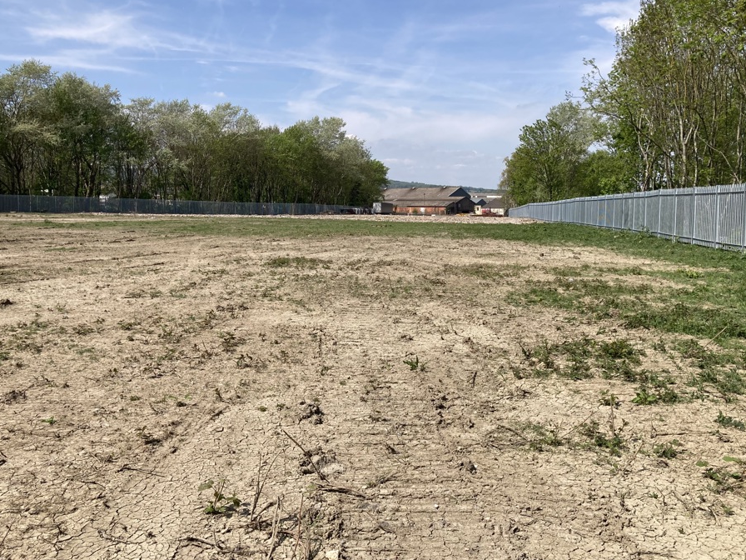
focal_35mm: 32
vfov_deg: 44.1
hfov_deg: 56.8
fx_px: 690
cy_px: 252
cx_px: 371
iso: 20
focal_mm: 3.99
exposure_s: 1/2114
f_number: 1.8
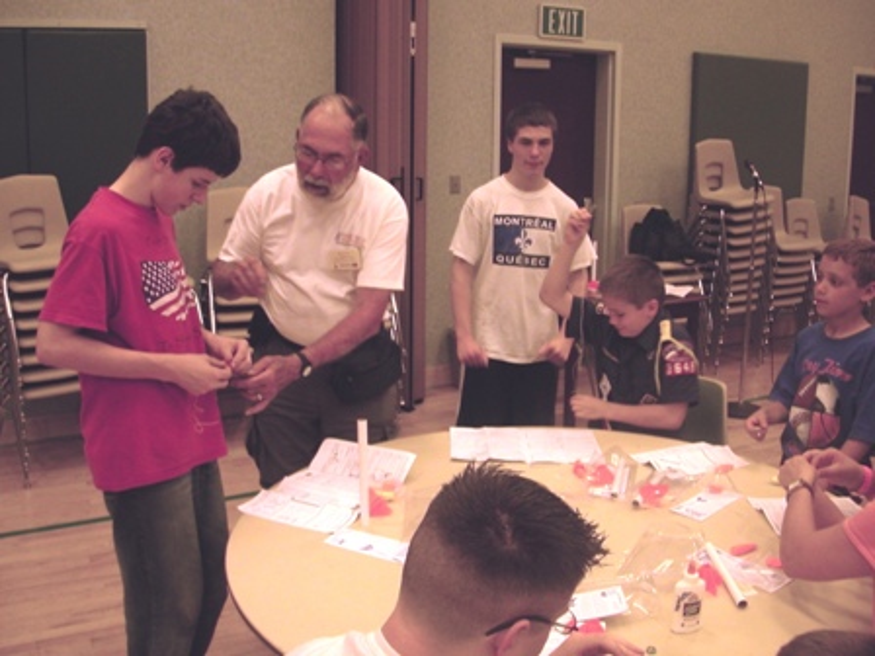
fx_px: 935
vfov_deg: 38.7
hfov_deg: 50.1
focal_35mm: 37
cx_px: 438
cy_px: 328
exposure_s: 1/31.6
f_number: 2.7
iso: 100
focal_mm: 5.6
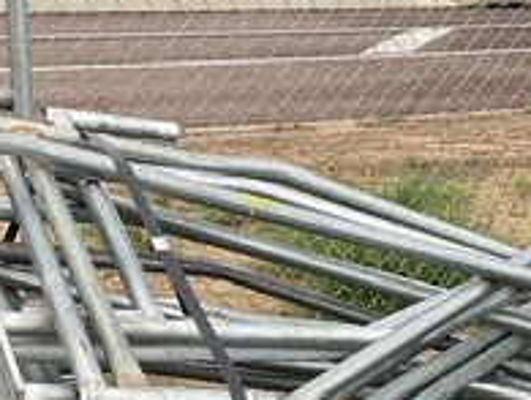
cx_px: 425
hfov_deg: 20.4
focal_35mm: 95
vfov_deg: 15.3
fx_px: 1460
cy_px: 395
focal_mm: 3
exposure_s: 1/1098
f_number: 1.8
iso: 16
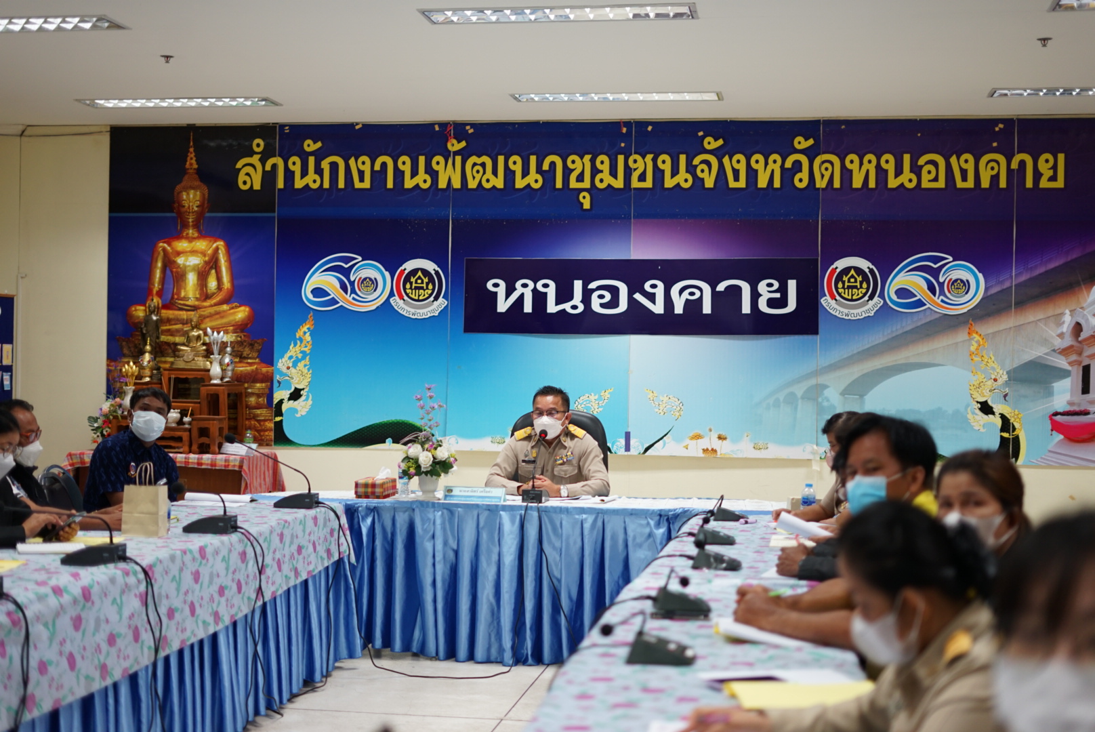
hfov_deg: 39.6
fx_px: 1522
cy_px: 366
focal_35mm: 50
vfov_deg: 27.0
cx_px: 548
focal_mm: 50
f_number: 1.8
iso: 400
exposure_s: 1/160
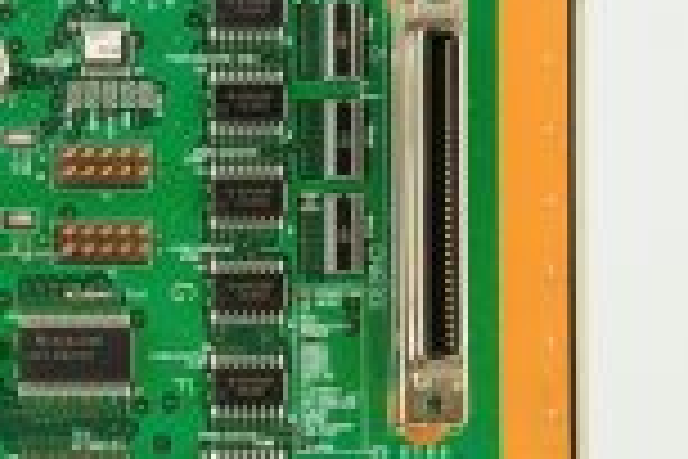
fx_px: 4930
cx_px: -522
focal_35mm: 258
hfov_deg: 7.7
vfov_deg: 5.3
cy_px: 443
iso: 1600
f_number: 9
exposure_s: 1/125
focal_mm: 66
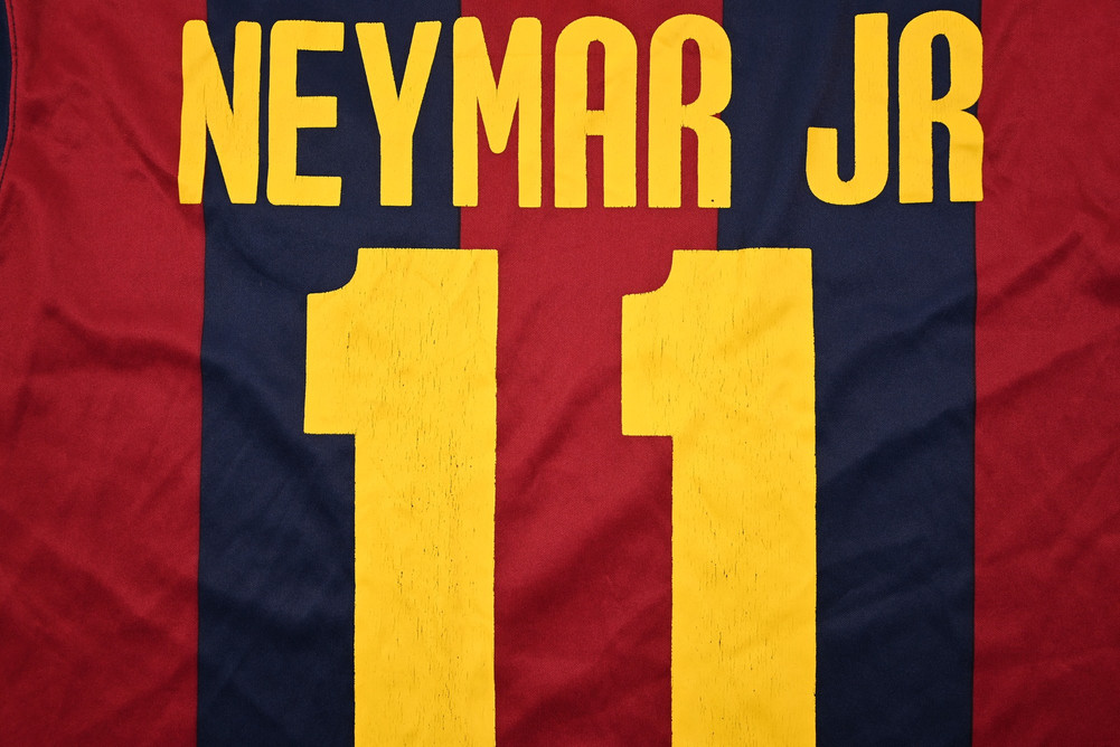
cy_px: 374
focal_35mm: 36
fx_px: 1120
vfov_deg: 36.9
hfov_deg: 53.1
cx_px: 560
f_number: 5
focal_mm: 36
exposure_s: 1/125
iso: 200
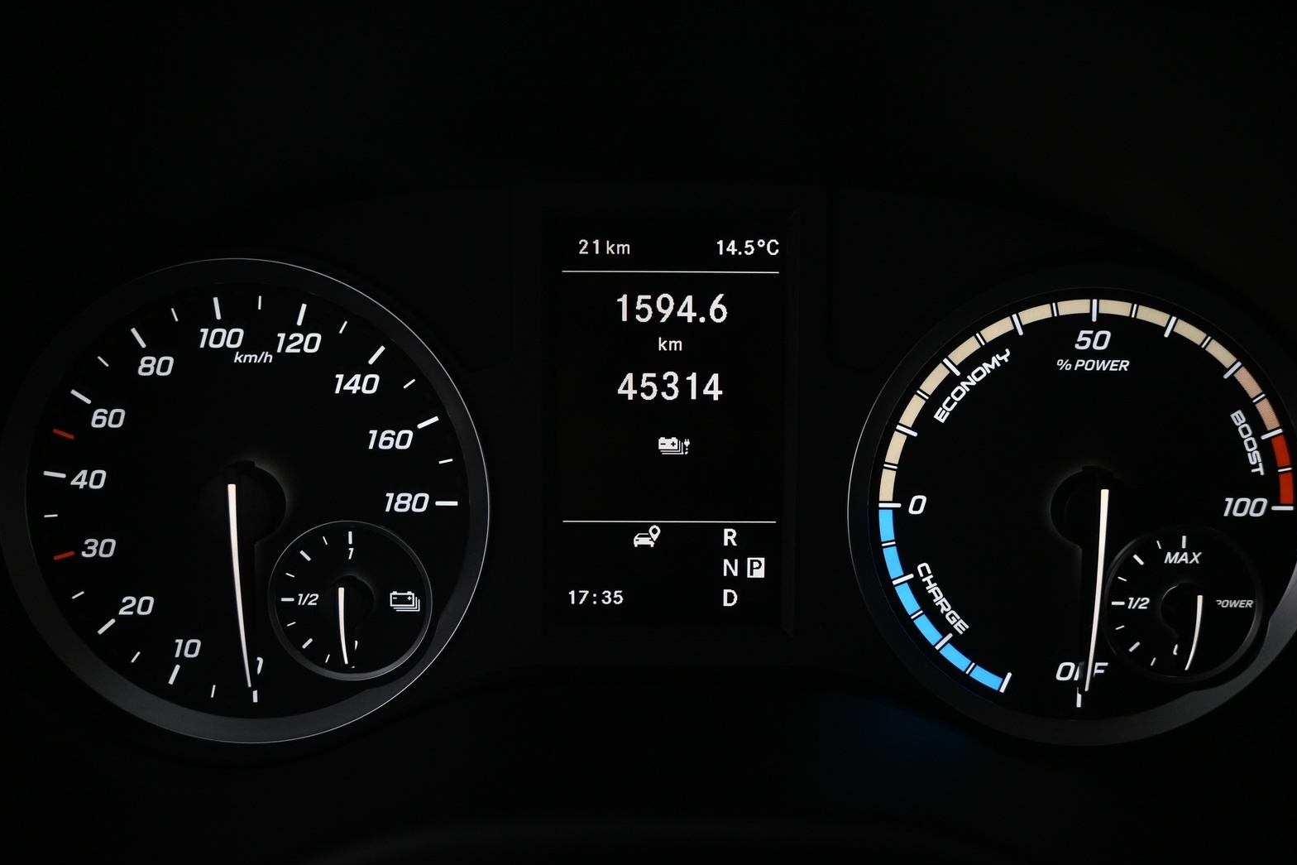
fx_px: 1117
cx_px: 669
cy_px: 440
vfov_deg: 42.3
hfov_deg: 60.3
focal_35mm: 31
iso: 1600
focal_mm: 20
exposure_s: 1/40
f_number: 3.8
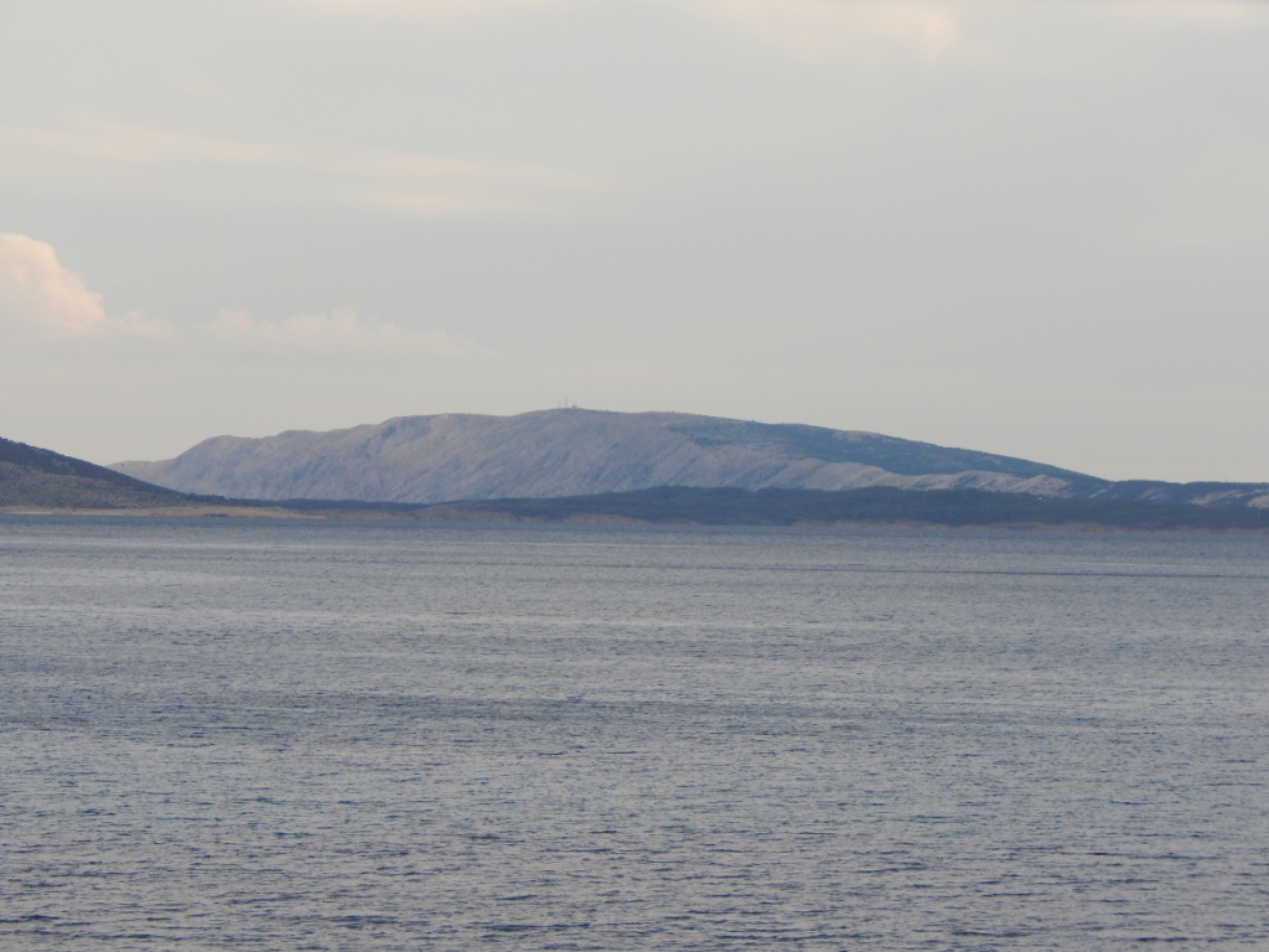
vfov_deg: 8.2
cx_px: 634
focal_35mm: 182
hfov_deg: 10.9
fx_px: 6672
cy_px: 476
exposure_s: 1/125
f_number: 5.3
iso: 125
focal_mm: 32.8
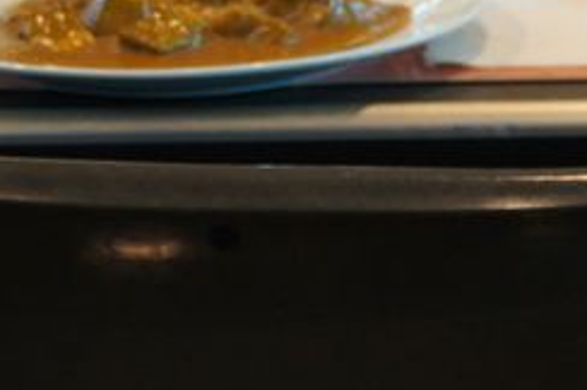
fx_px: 7214
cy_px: 49
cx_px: 847
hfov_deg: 4.6
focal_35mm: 443
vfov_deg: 3.1
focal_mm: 60
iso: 800
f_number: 5.6
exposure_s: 1/20
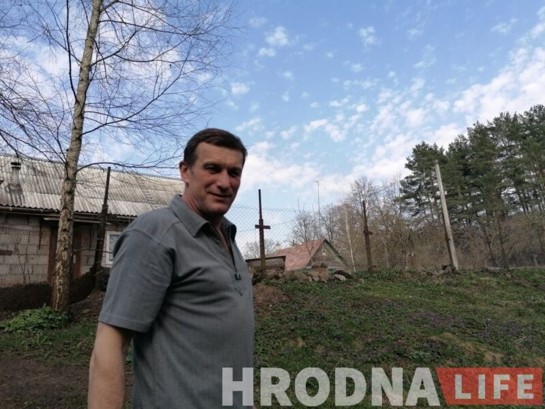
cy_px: 204
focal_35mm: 27
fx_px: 425
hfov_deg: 65.3
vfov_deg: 51.4
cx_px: 272
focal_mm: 4.75
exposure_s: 1/853
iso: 50
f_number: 1.8
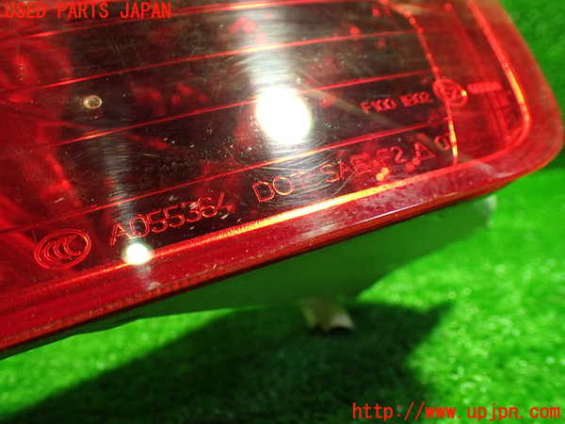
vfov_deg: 46.8
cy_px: 212
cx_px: 282
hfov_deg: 60.0
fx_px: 490
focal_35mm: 30
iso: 800
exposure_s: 1/60
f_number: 2.3
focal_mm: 5.4
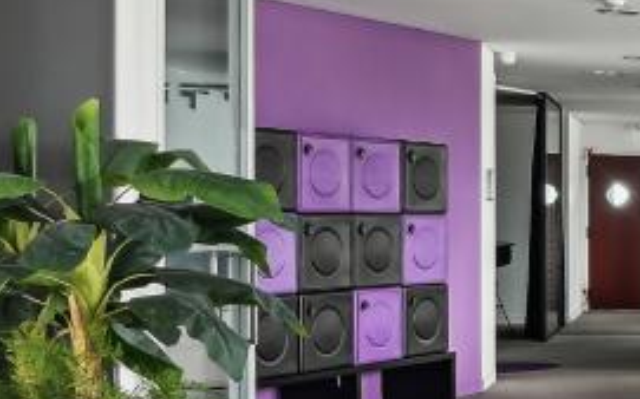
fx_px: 1342
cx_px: 1266
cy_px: 263
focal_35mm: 77
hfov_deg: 18.3
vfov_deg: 16.9
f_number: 11
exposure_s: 1/1.67
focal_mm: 16
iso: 200
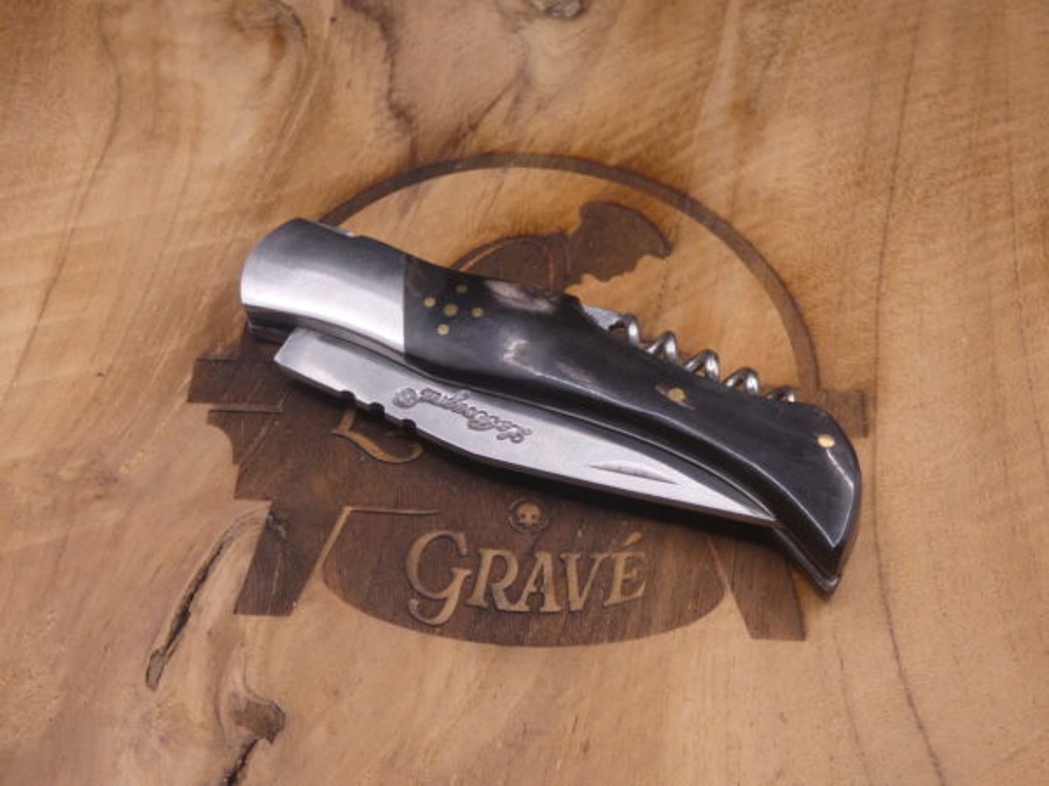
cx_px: 524
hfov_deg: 39.7
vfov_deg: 30.3
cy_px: 393
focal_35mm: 48
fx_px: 1455
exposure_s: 1/80
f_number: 3.8
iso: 320
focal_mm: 8.6
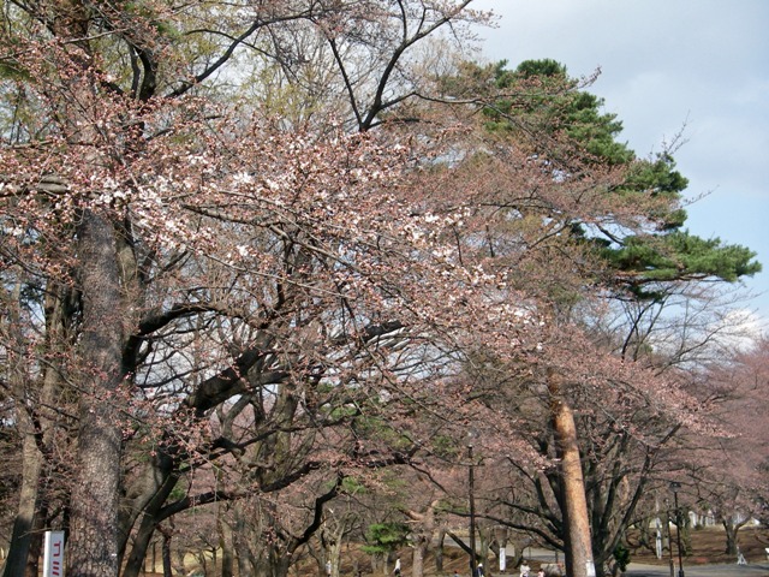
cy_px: 288
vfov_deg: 23.3
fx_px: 1400
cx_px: 384
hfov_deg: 30.7
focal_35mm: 63
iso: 80
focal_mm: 10.5
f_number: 7.4
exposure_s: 1/125
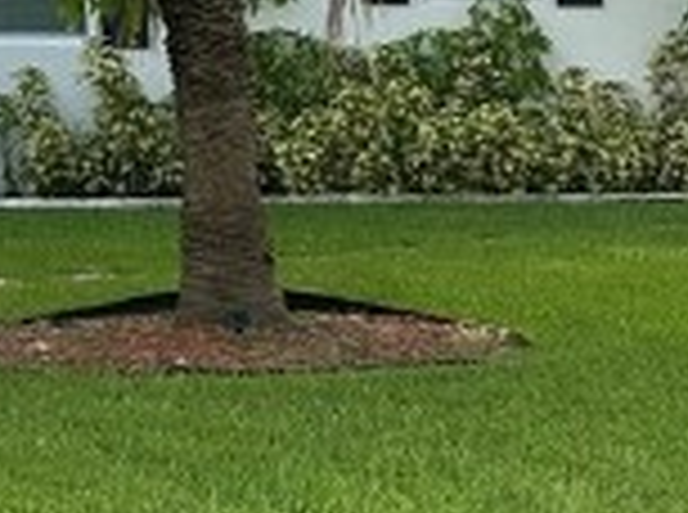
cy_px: 346
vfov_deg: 9.2
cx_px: 935
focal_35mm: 161
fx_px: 3192
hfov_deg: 11.9
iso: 80
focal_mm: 6.86
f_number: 1.78
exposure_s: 1/428
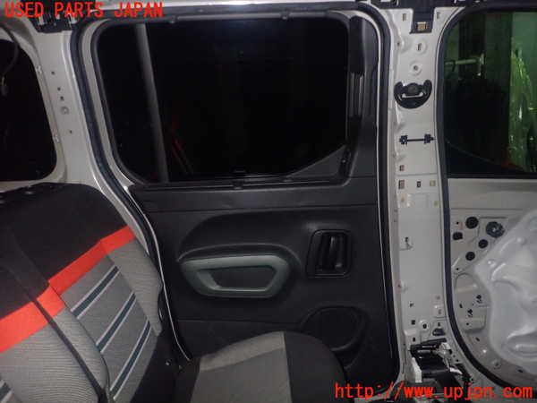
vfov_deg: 54.9
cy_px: 202
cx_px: 268
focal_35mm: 25
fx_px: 388
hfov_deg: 69.4
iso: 1000
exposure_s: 1/30
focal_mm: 4.5
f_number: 5.6
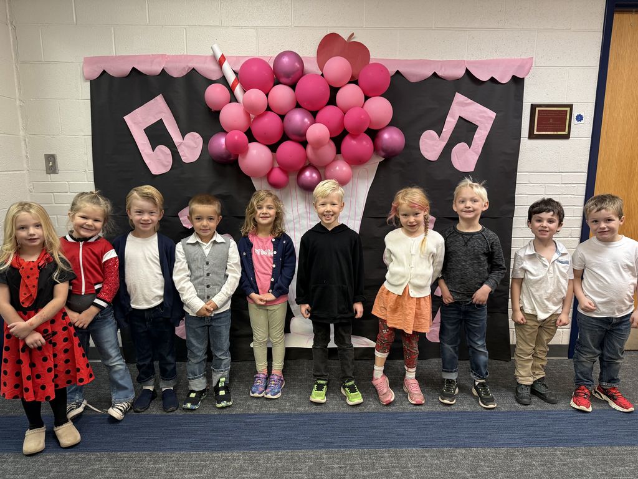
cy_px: 240
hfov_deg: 71.6
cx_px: 319
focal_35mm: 24
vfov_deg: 56.8
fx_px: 442
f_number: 1.78
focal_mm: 6.76
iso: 250
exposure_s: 1/60
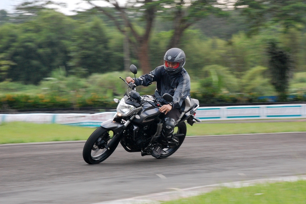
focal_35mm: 135
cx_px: 153
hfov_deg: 15.2
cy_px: 102
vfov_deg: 10.2
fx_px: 1148
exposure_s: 1/100
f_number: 11
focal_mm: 90
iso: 800
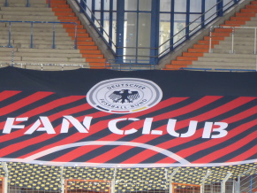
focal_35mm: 499
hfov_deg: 4.0
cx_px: 122
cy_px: 116
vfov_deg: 3.0
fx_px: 3703
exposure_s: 1/80
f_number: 5.9
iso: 320
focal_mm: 57.7
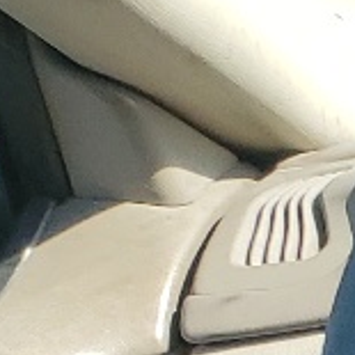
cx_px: 1731
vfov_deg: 6.3
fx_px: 2750
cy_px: 1328
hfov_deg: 5.6
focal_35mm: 237
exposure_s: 1/667
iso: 50
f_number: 1.5
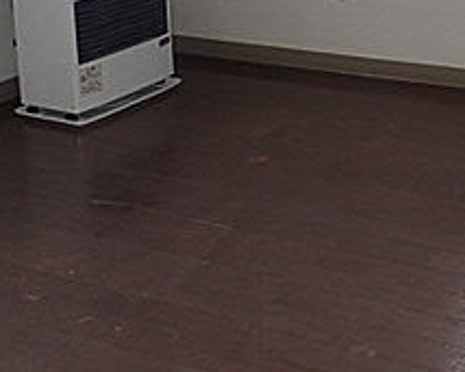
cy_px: -61
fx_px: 1004
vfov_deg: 19.8
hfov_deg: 25.0
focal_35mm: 73
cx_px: 445
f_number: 2.8
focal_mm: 4.5
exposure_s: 1/400
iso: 100
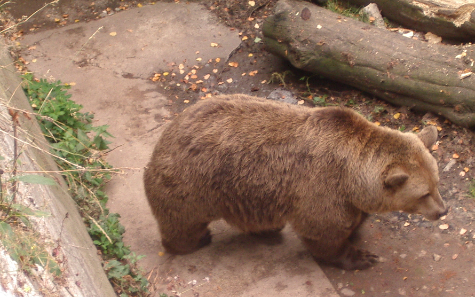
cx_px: 242
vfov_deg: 9.4
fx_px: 1799
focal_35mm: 139
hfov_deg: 15.0
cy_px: 179
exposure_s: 1/125
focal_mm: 17.4
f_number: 5
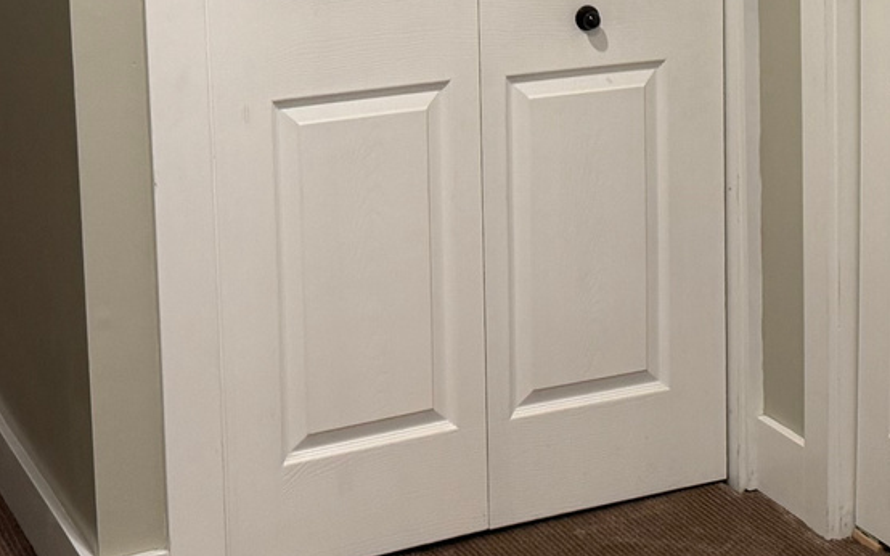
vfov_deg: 13.6
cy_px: -55
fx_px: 2280
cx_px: 962
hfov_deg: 21.1
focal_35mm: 94
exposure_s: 1/60
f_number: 1.78
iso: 125
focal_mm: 6.76
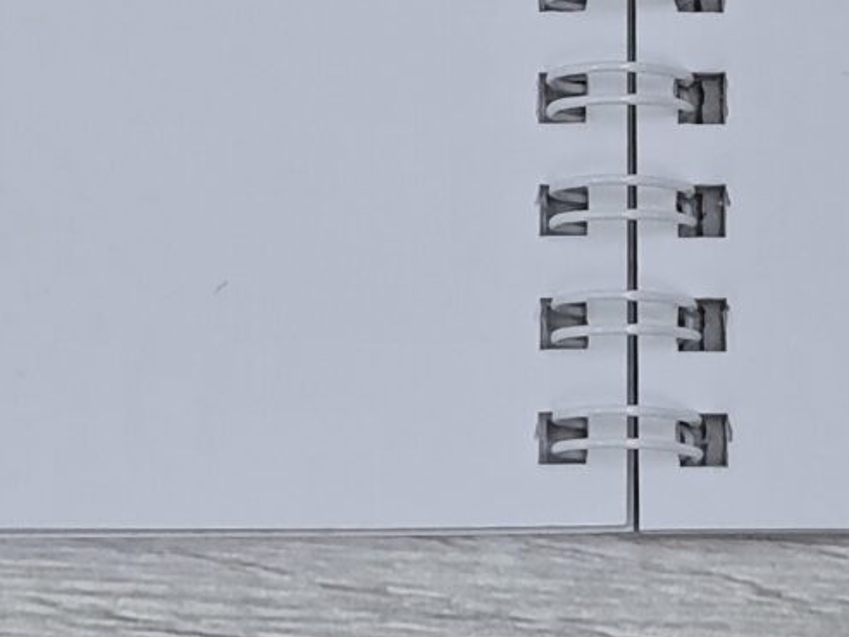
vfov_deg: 10.5
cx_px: 632
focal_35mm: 135
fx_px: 3312
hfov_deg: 14.6
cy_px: -363
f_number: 1.8
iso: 100
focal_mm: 5.4
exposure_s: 1/100
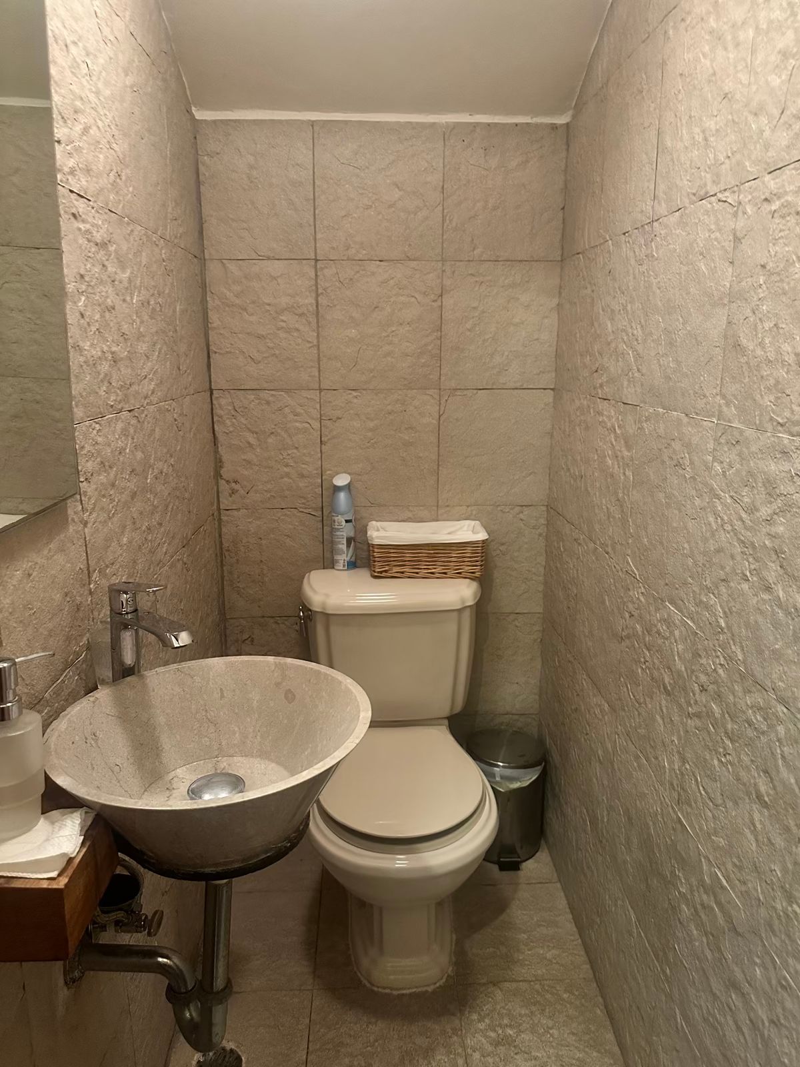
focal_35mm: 24
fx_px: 740
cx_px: 400
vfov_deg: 71.6
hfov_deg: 56.8
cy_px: 534
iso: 1000
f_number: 1.78
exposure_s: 1/30
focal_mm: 6.86
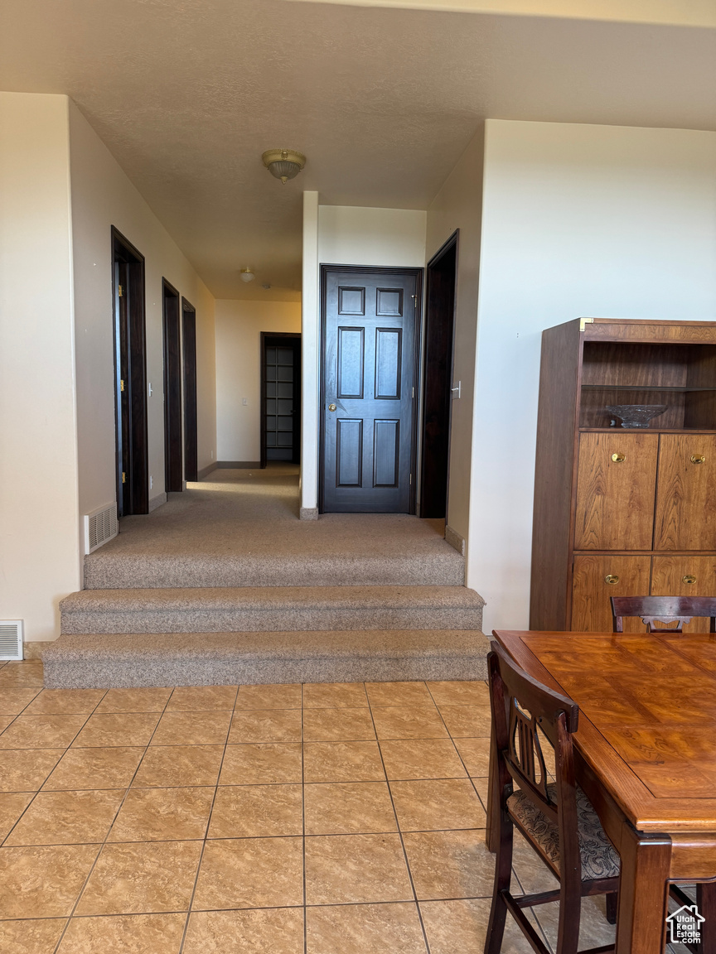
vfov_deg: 71.6
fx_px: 662
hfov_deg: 56.8
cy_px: 477
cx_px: 358
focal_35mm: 24
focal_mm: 6.76
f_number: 1.78
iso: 160
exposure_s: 1/60
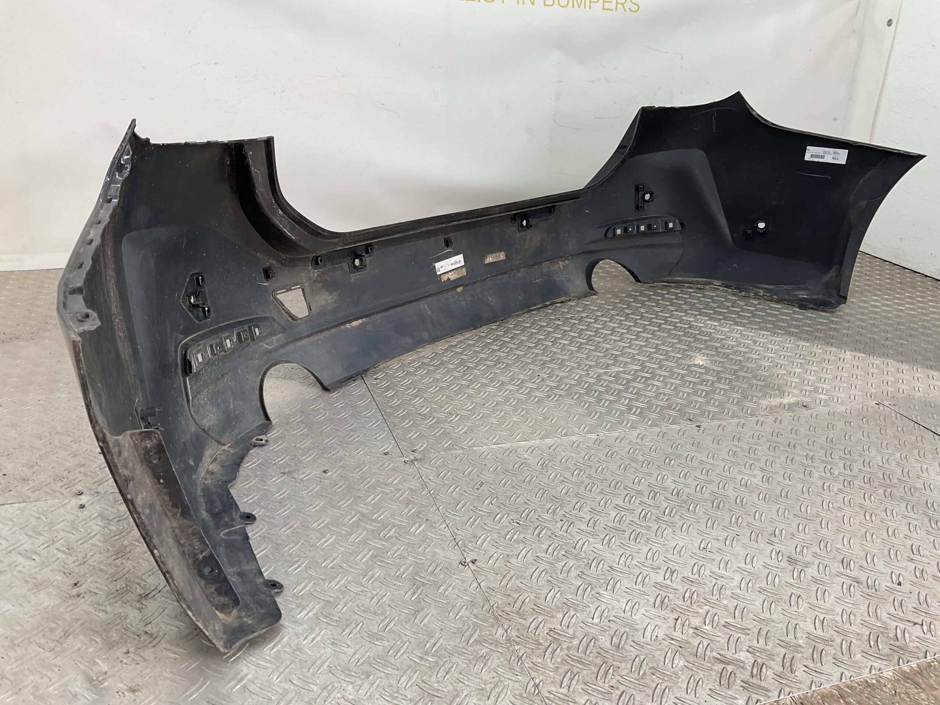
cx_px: 470
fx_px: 787
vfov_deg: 48.2
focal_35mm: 29
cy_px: 352
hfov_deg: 61.7
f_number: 1.8
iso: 20
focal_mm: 3
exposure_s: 1/120
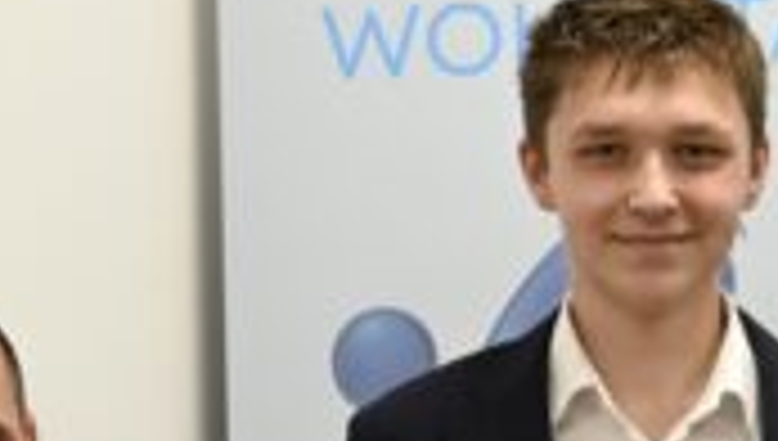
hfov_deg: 9.2
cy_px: 328
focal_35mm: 232
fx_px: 4794
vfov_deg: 5.3
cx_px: 666
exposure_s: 1/125
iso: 500
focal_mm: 43
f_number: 2.8
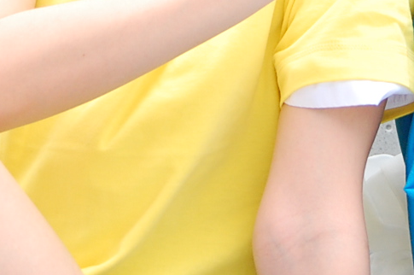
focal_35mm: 149
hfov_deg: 13.8
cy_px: -83
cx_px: 248
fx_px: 1711
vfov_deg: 9.0
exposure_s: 1/800
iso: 800
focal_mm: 32
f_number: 4.5
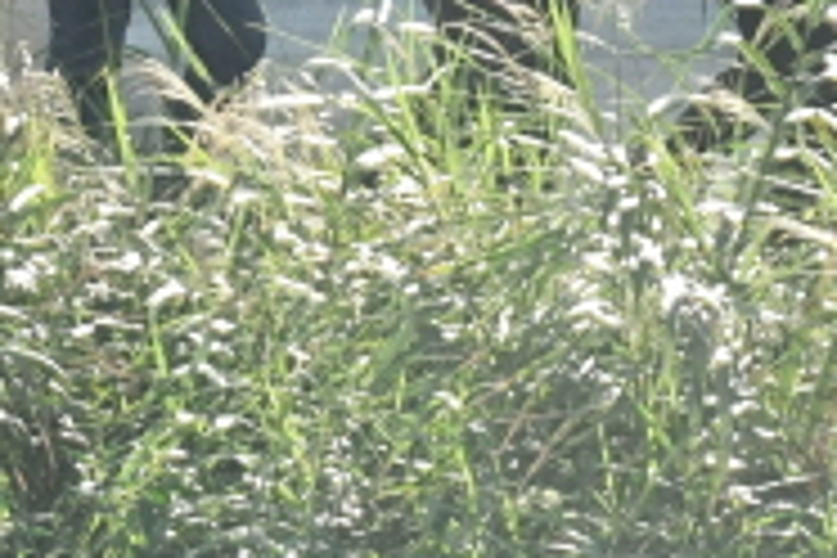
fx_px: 15693
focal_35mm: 675
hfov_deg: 3.1
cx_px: 315
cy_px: -693
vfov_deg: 2.0
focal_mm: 80
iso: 1000
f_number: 7.1
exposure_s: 1/800
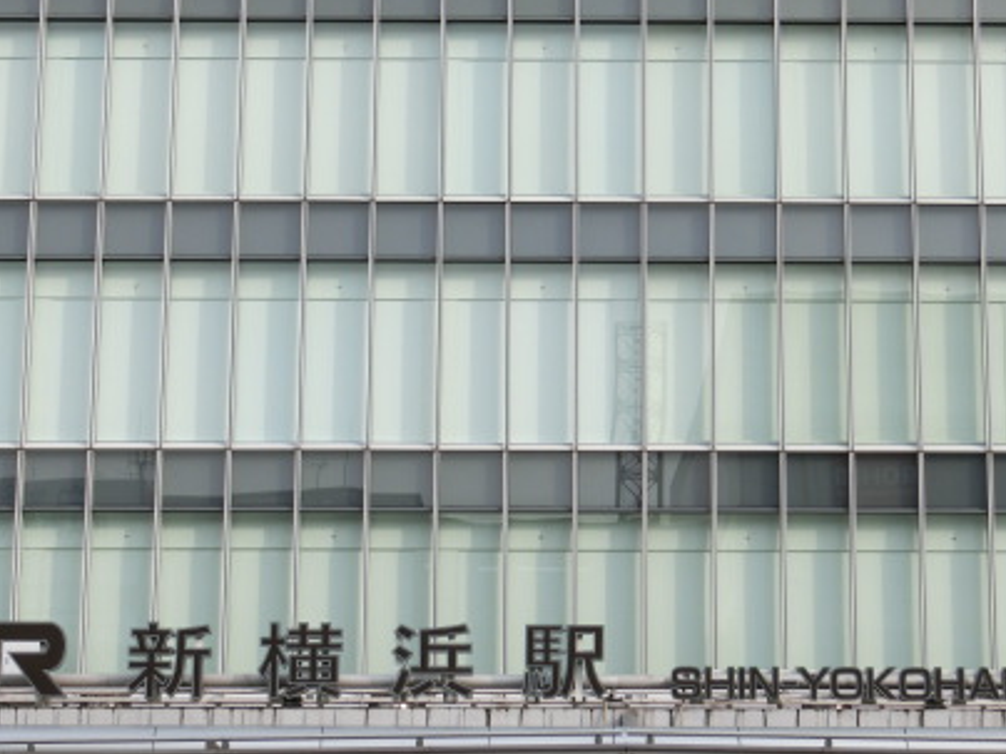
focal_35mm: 95
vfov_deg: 15.6
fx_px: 2761
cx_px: 618
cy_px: 346
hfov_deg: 20.6
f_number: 5
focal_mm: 10.7
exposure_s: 1/250
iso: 80
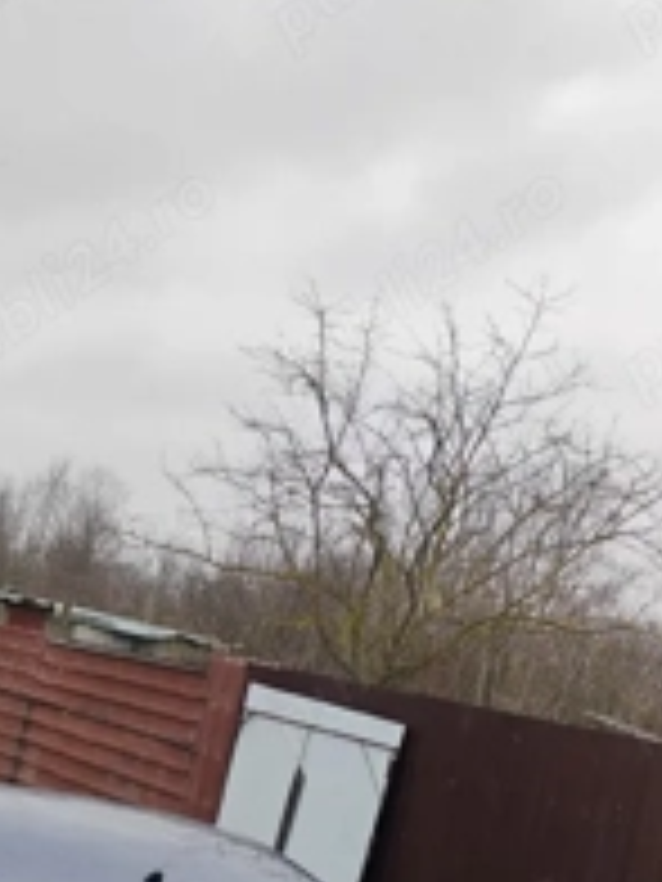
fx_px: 1453
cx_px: 158
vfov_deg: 33.0
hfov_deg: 25.3
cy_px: 684
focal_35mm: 57
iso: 100
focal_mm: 4.26
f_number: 1.8
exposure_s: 1/208
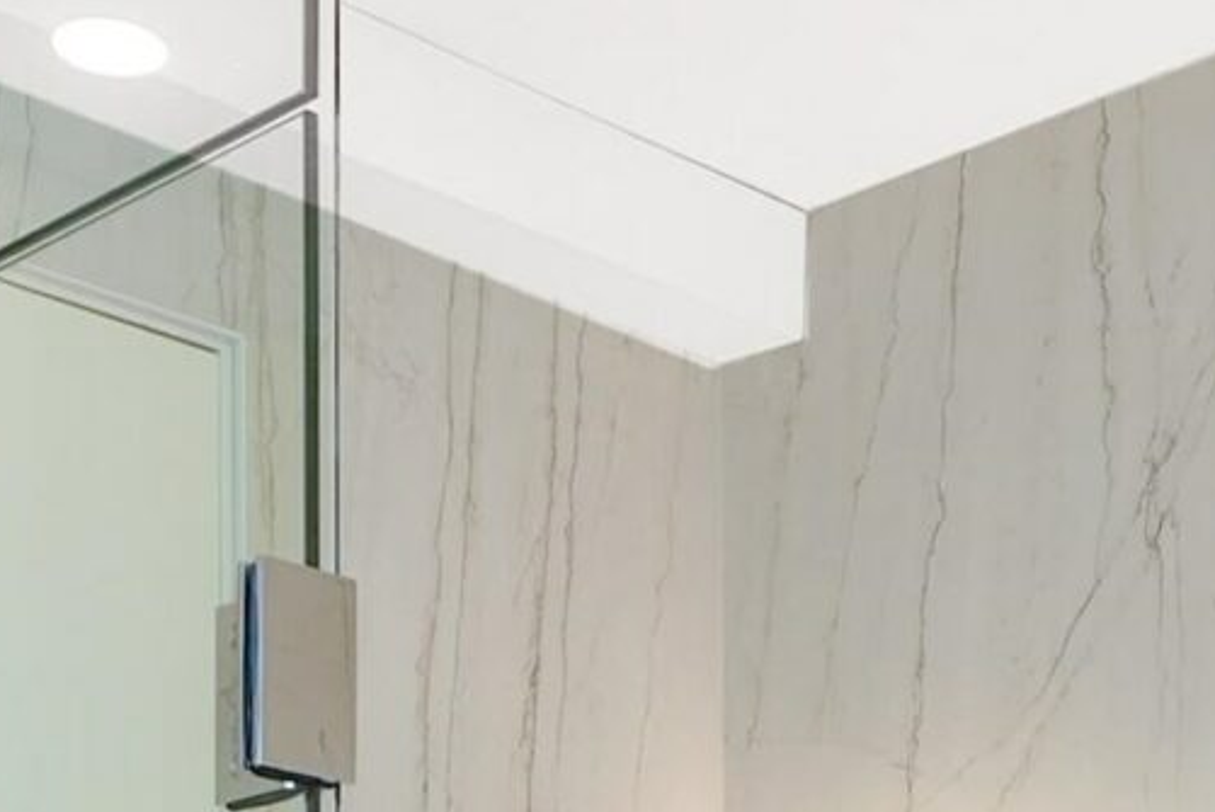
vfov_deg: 14.2
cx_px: 521
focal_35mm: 83
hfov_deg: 24.4
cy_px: 1559
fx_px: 2804
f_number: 6.3
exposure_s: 1/20
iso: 80
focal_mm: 16
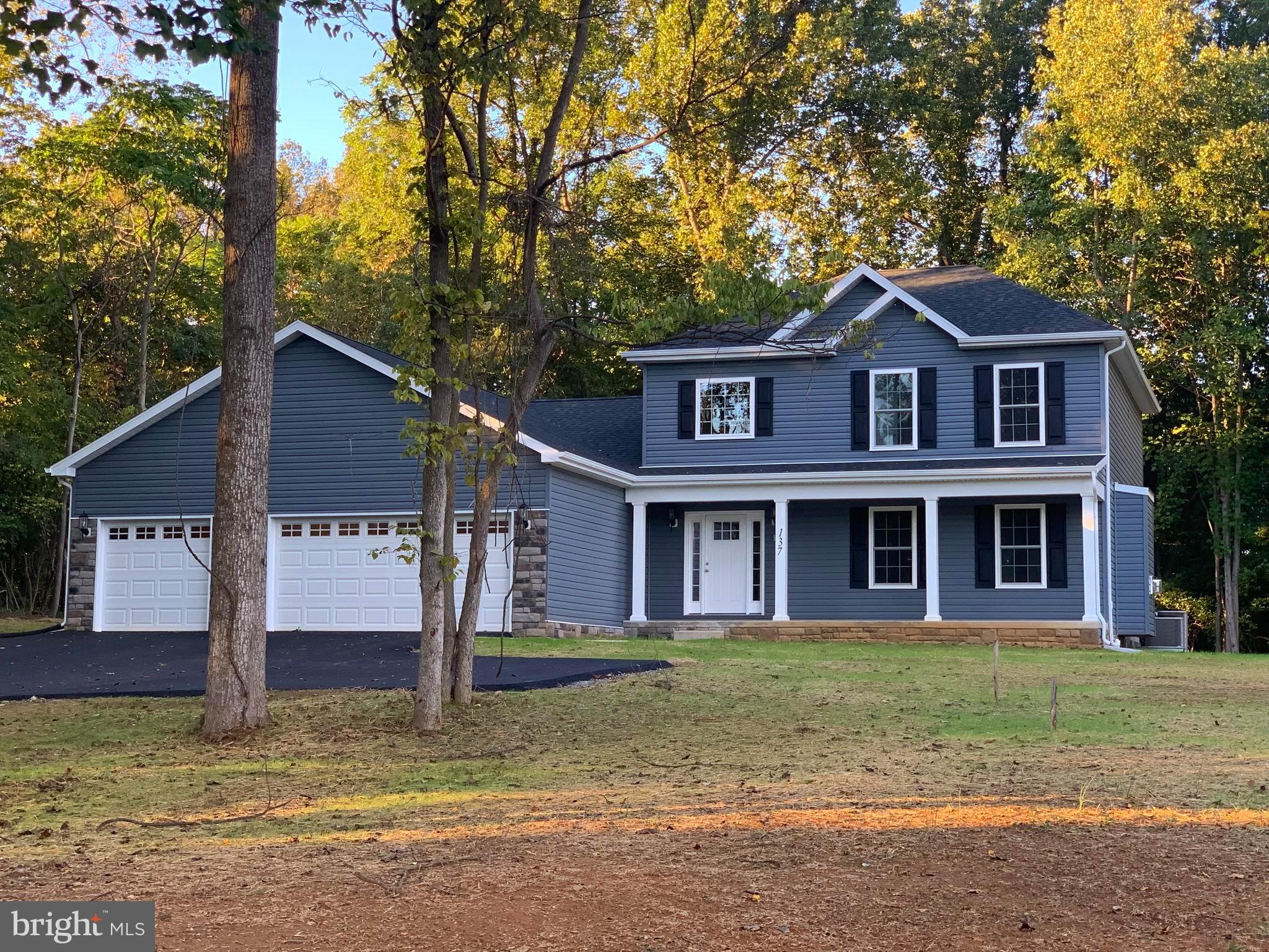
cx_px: 634
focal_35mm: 52
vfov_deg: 28.0
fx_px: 1906
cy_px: 476
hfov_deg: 36.8
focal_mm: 6
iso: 50
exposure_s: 1/122
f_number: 2.4
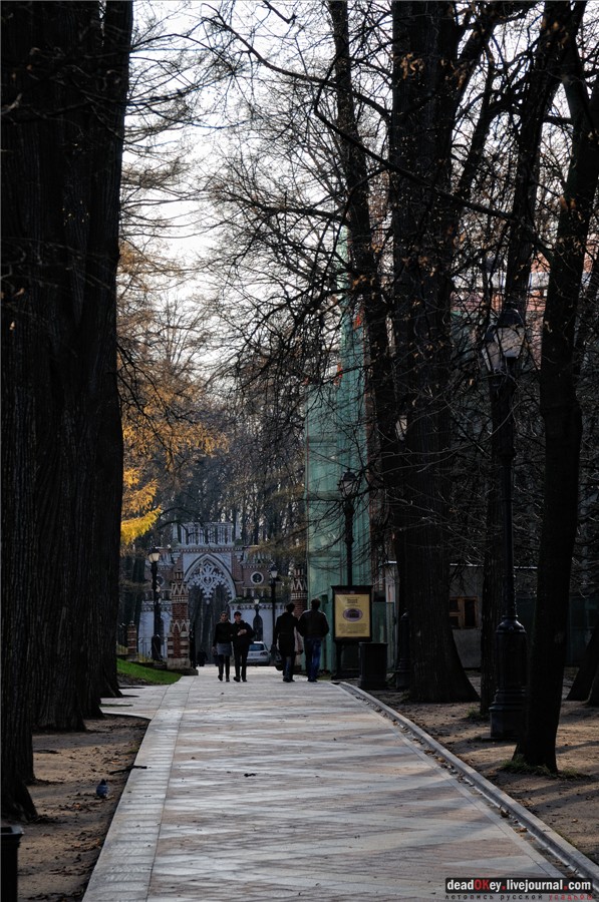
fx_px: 3080
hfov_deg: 11.1
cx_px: 300
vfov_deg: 16.7
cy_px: 451
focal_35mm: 123
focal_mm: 82
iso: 250
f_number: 9
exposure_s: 1/250
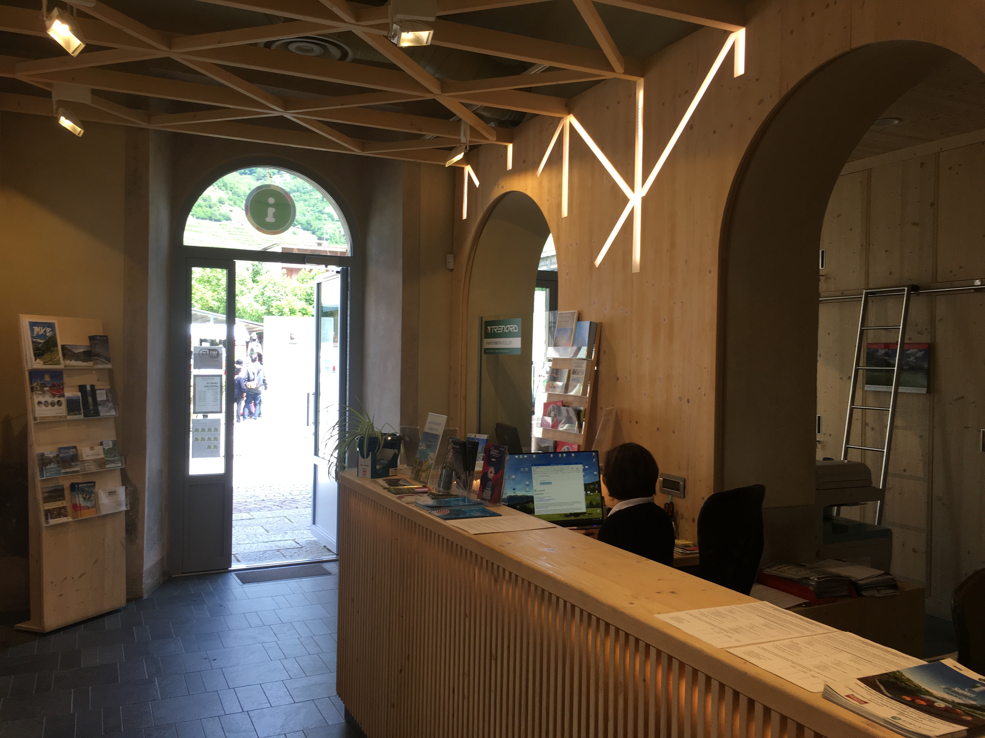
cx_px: 492
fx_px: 825
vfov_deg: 48.2
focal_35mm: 29
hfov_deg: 61.7
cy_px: 369
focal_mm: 4.15
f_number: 2.2
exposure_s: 1/100
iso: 32
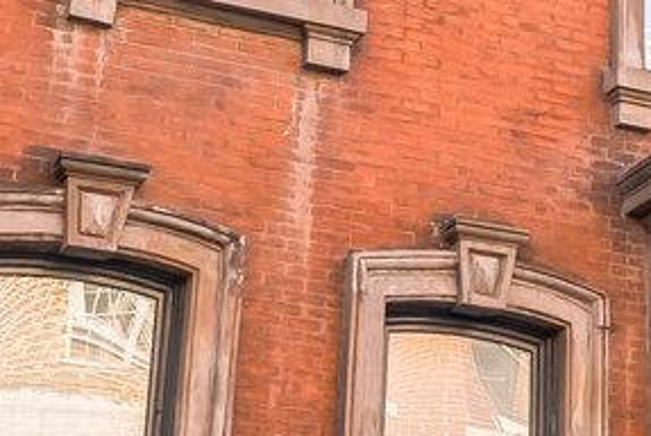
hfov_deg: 16.9
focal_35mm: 114
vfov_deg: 11.9
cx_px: 853
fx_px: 2064
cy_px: 24
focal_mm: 16
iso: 400
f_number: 5.6
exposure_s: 1/100
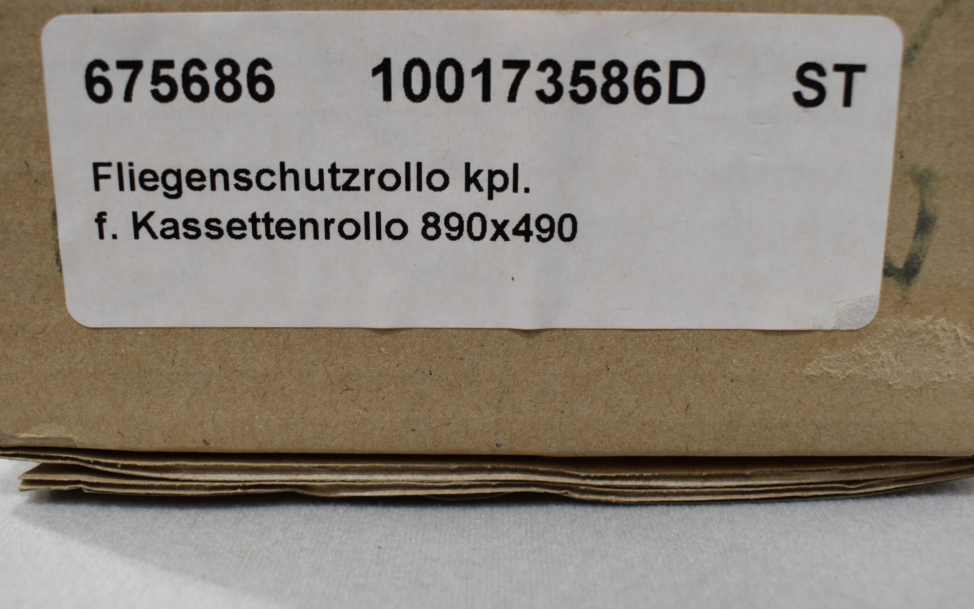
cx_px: 484
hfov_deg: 52.7
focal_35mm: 37
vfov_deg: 34.4
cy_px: 291
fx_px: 982
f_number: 6.3
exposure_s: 1/60
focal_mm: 24
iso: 400
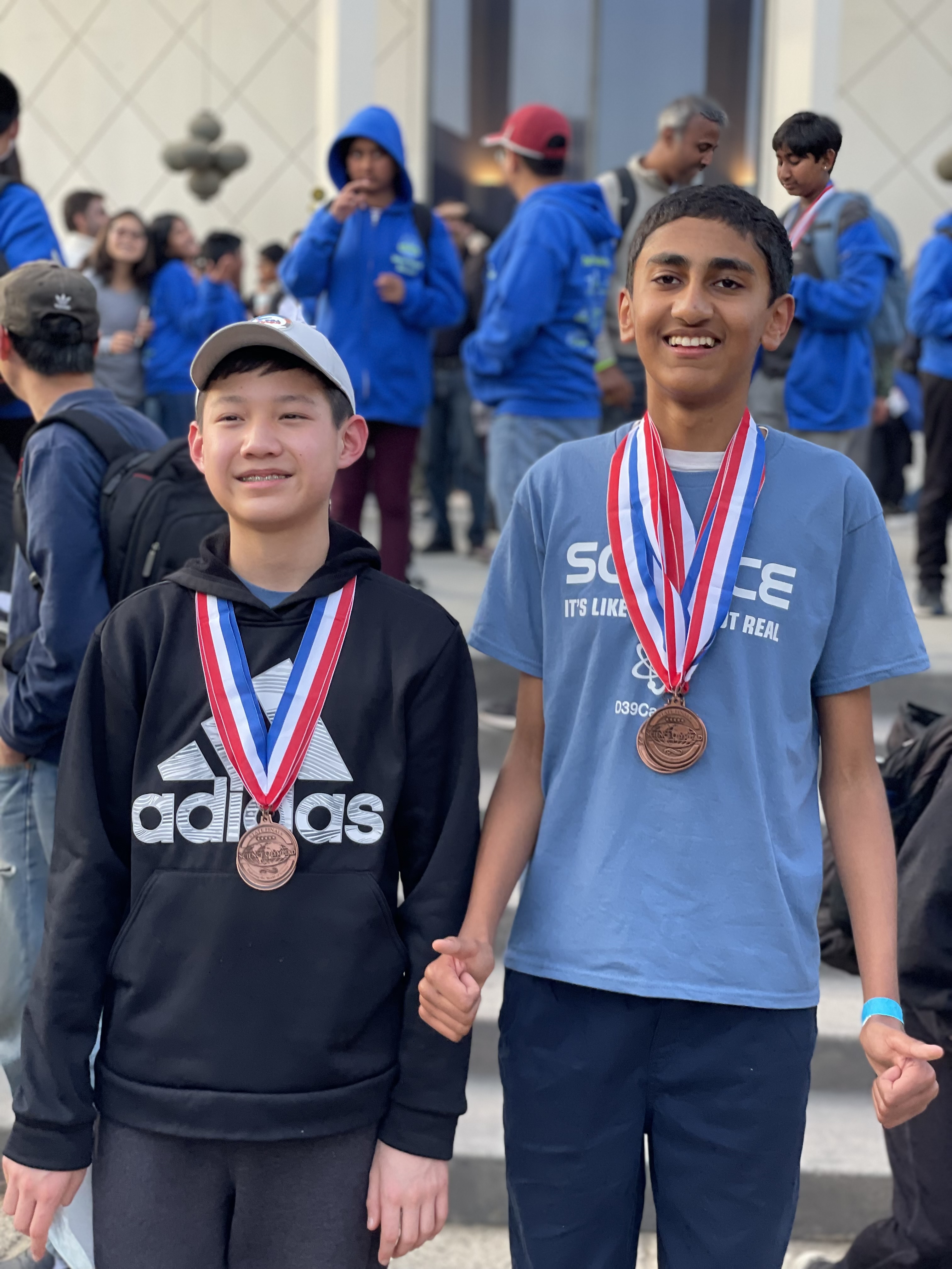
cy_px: 634
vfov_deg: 36.8
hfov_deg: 28.0
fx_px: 1907
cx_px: 476
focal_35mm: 52
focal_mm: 6
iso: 64
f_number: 2
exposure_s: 1/122
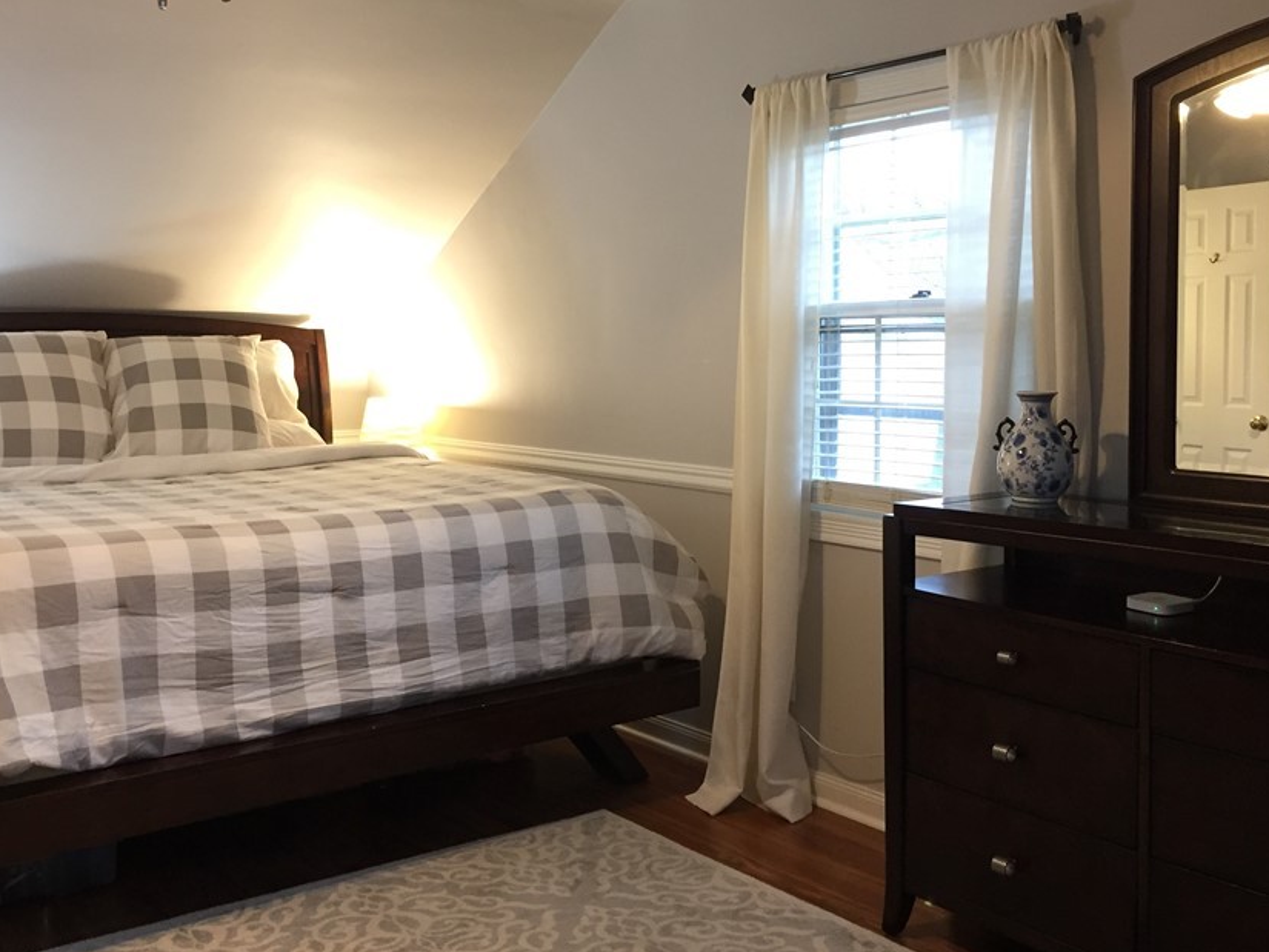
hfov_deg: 51.2
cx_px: 540
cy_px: 391
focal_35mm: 36
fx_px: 1320
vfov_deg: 39.5
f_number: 2.2
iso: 125
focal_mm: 4.15
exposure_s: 1/30
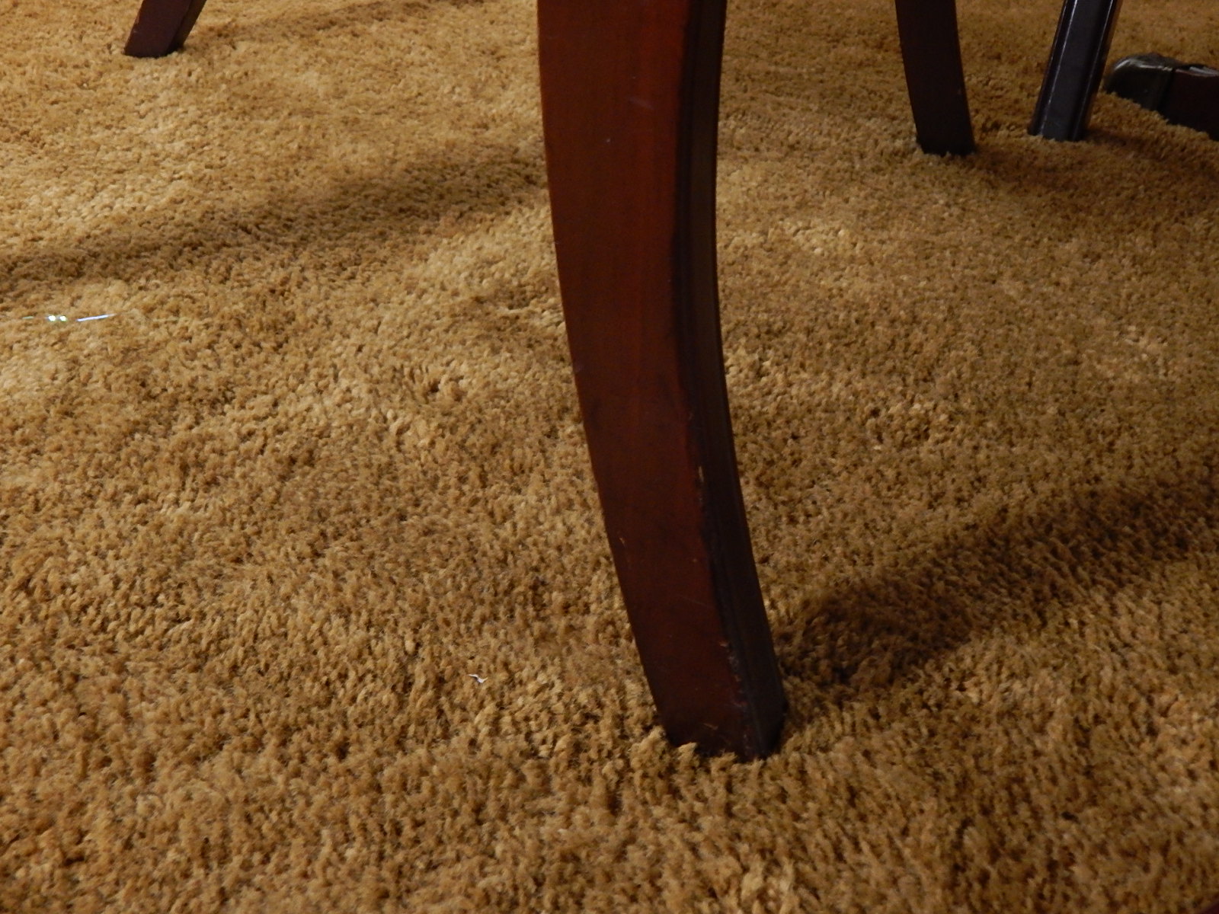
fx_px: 1514
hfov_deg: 43.9
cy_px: 457
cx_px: 610
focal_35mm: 43
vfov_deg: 33.6
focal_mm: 7.7
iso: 400
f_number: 3.6
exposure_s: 1/13
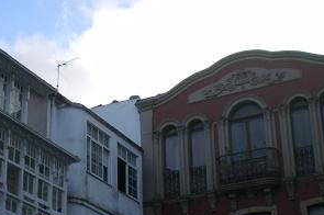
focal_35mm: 82
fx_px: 737
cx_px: 125
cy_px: 163
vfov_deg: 16.5
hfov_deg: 24.7
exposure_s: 1/125
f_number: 4.9
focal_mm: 7.4
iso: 64
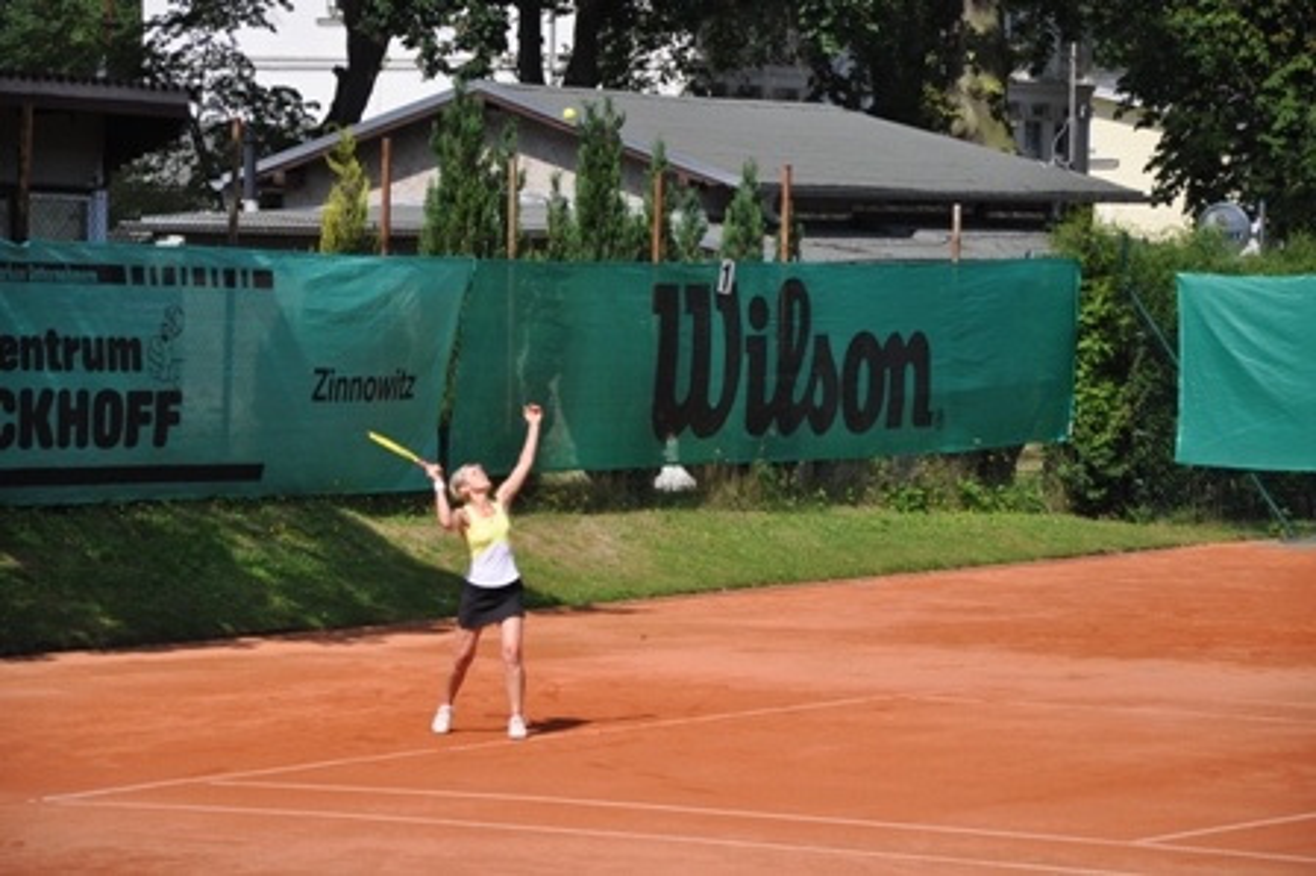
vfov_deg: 8.7
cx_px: 658
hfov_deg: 13.0
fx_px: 5753
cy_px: 438
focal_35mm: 158
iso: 400
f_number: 7.1
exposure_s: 1/1600
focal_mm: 105
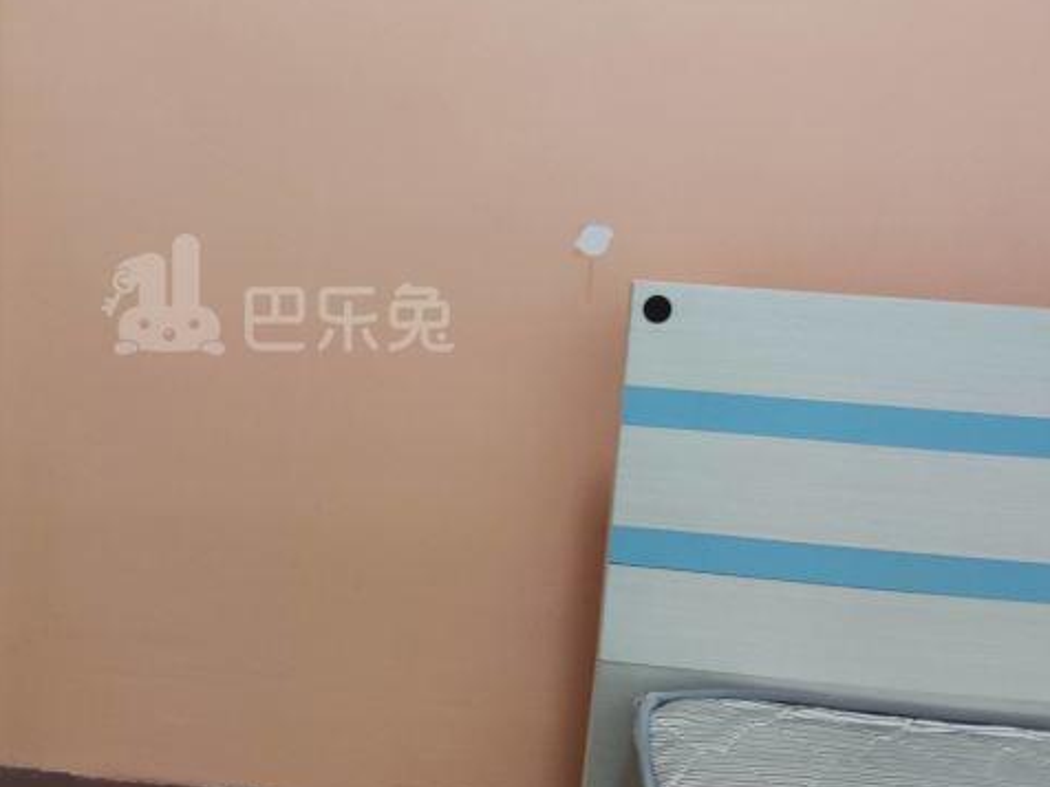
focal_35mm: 42
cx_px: 278
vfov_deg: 34.2
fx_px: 1274
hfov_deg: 43.5
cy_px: 295
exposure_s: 1/33
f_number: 1.79
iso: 745
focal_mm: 4.71
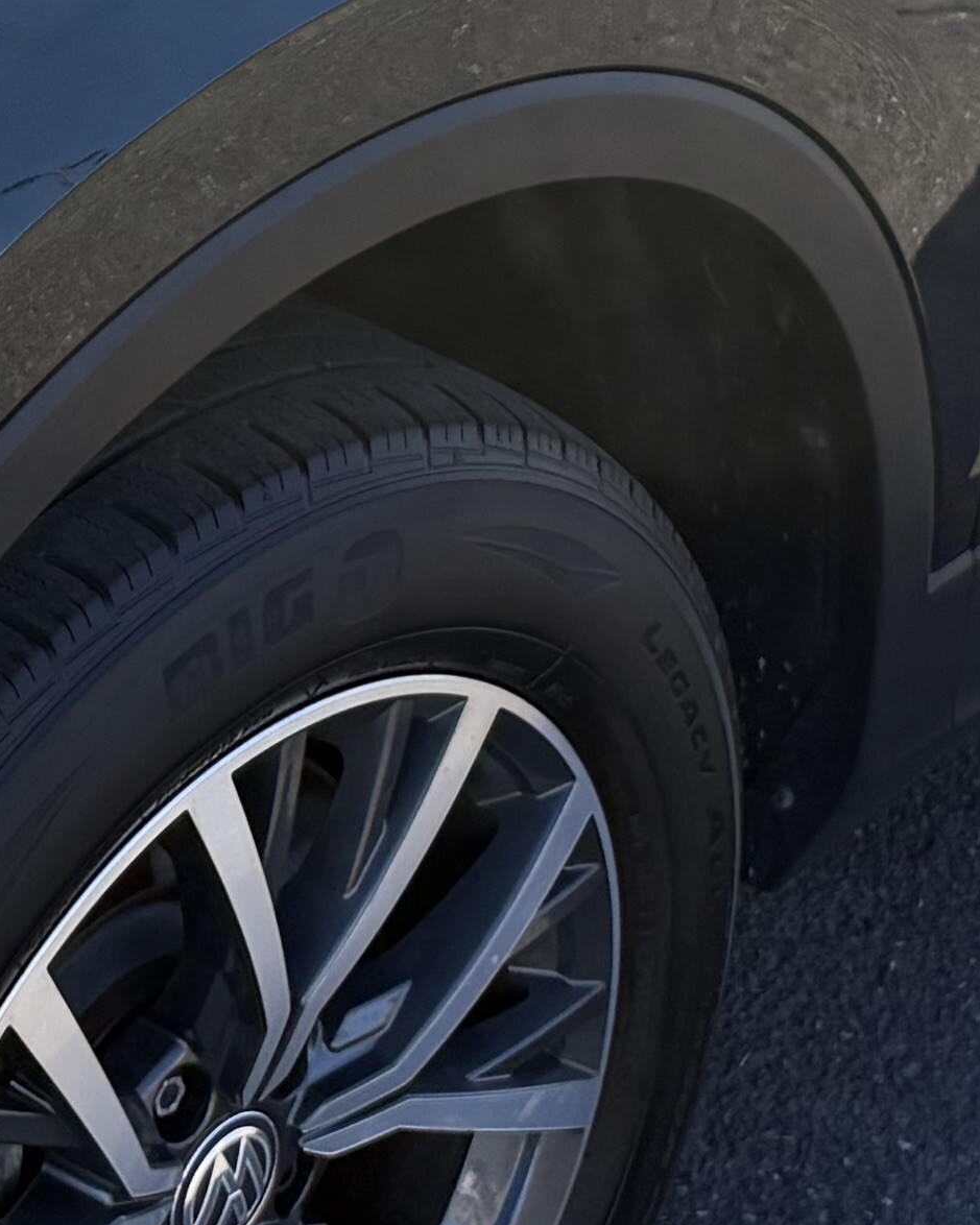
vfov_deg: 16.4
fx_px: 4134
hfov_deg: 13.2
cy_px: -103
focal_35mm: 114
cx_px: -163
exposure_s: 1/1653
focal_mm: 6.76
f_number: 1.78
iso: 100
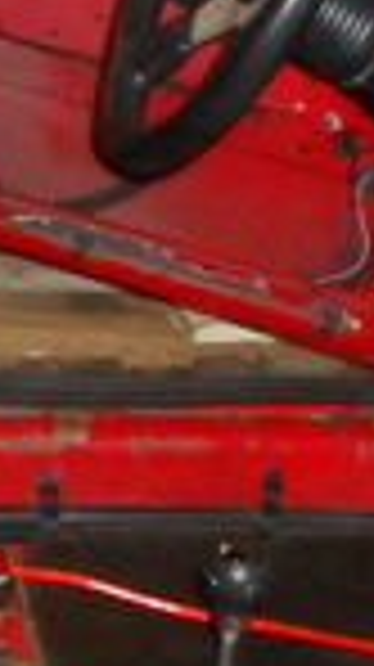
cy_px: 585
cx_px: -50
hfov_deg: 7.3
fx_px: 2916
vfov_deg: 13.0
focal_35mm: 165
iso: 400
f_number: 3.2
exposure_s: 1/45
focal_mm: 6.3
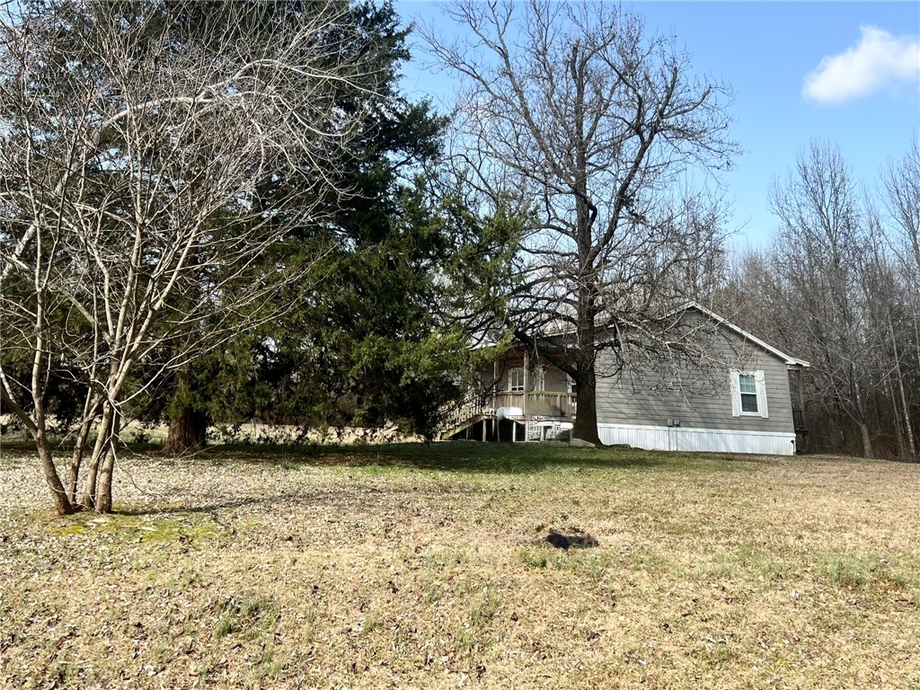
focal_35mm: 26
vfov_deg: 53.1
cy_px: 345
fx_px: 691
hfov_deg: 67.3
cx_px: 460
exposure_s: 1/2165
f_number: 1.5
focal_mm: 5.7
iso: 50
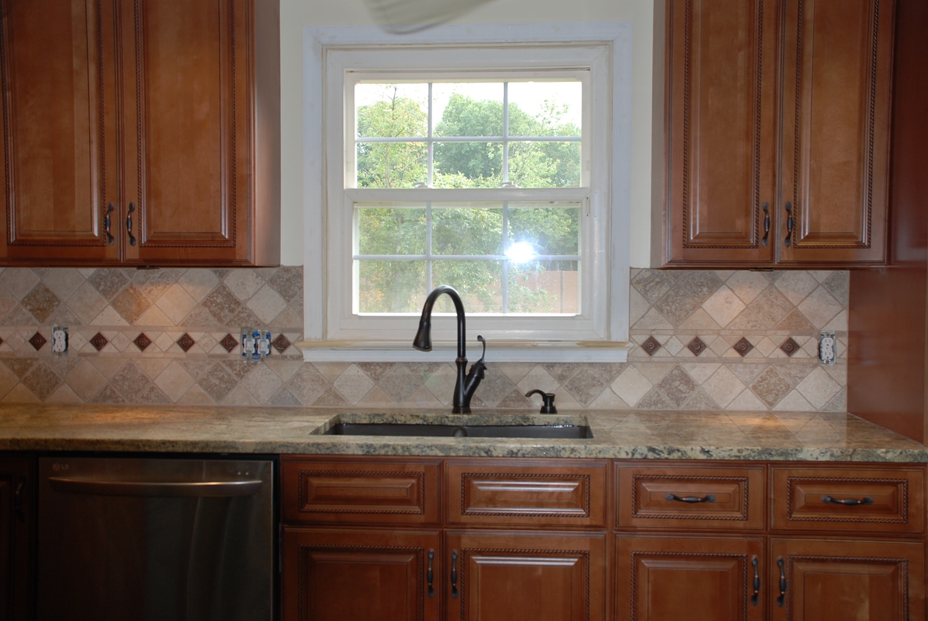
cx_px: 464
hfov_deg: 53.1
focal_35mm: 36
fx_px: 929
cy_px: 310
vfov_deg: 37.0
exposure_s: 1/60
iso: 200
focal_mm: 24
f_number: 4
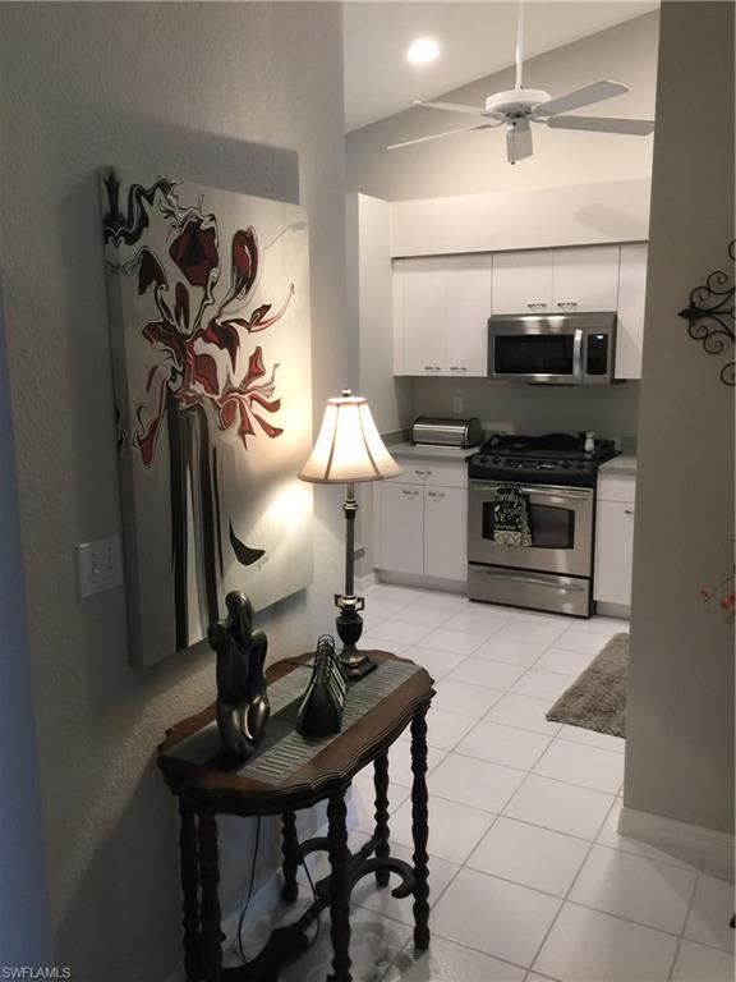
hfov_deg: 48.2
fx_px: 822
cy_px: 491
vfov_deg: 61.7
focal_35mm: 29
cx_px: 368
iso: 50
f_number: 2.2
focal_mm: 4.15
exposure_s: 1/15
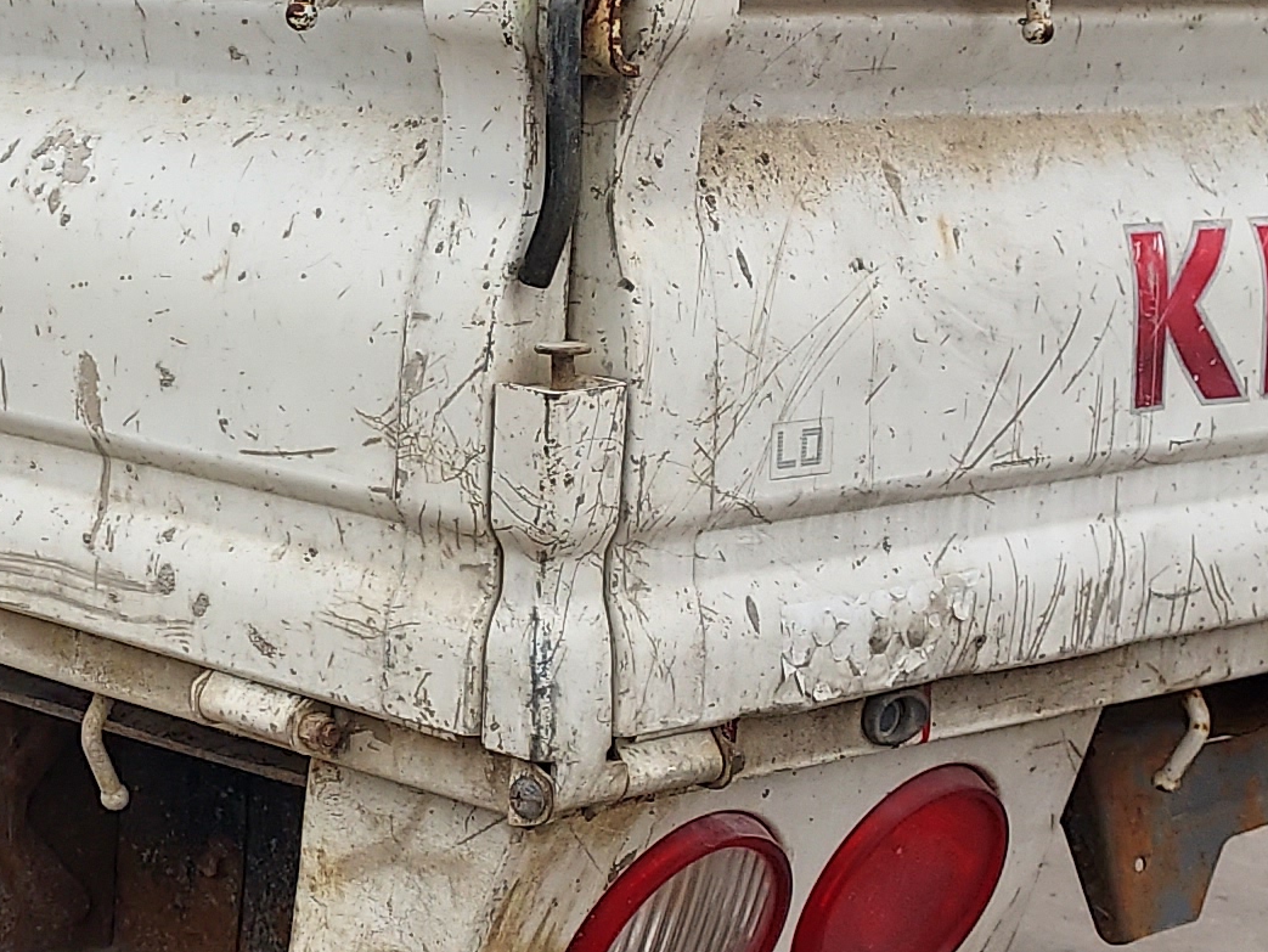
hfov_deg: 20.7
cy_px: 440
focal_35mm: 92
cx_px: 63
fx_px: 3371
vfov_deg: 16.1
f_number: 1.8
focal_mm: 4.6
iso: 40
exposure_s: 1/415
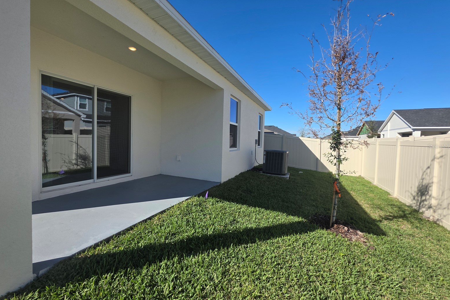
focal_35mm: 14
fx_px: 175
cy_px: 146
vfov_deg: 81.2
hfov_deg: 104.2
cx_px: 222
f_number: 1.9
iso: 40
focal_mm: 2.2
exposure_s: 1/2271
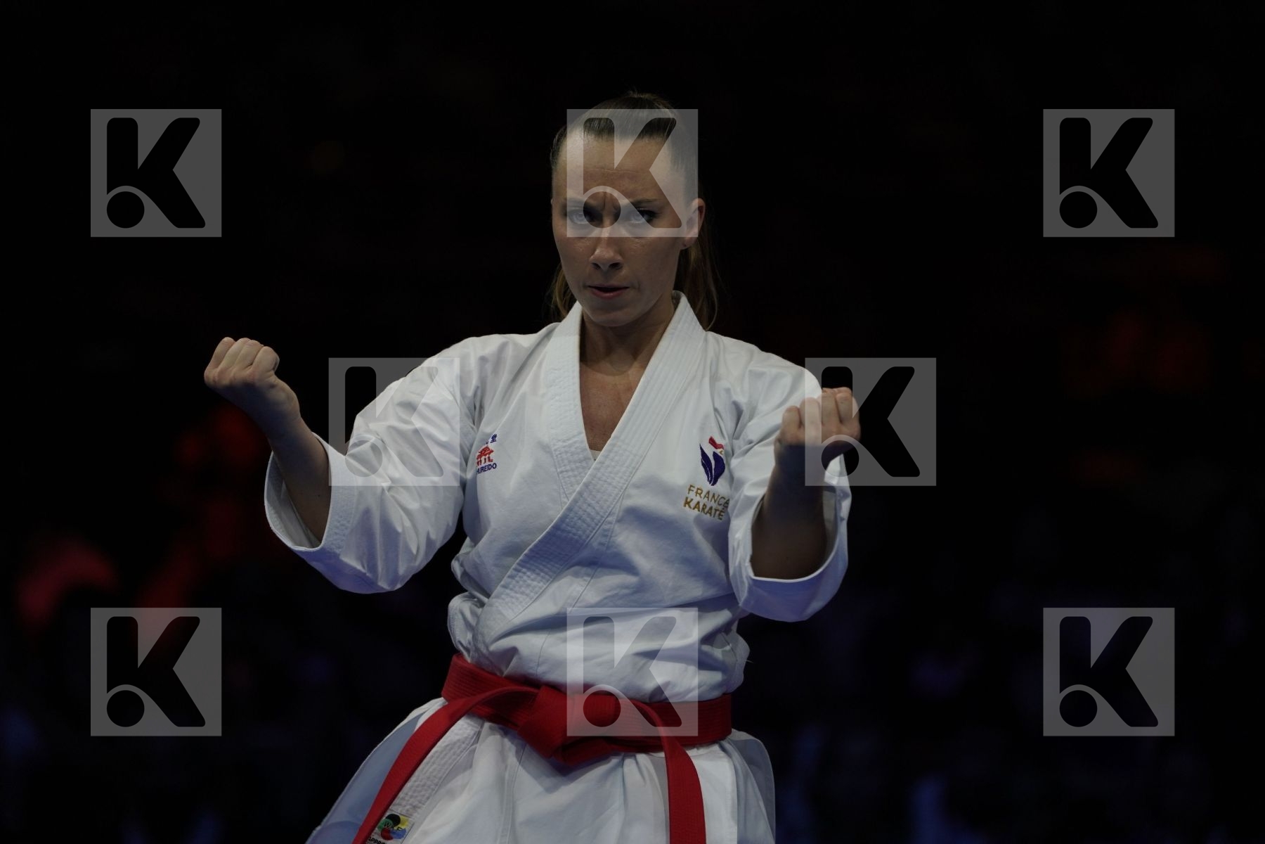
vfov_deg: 3.4
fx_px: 14054
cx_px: 632
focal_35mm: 400
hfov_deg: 5.2
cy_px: 422
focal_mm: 400
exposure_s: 1/500
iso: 500
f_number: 5.6
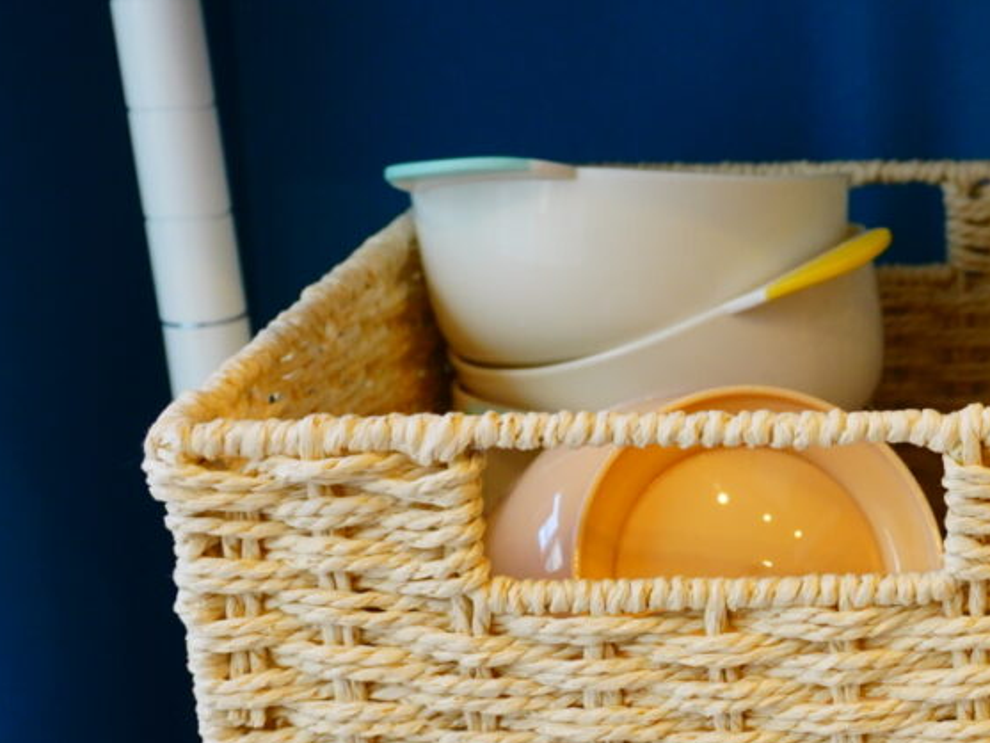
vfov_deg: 20.1
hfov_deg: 25.0
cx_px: 1065
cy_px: 447
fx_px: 2088
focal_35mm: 73
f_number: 5.6
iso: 400
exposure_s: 1/40
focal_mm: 22
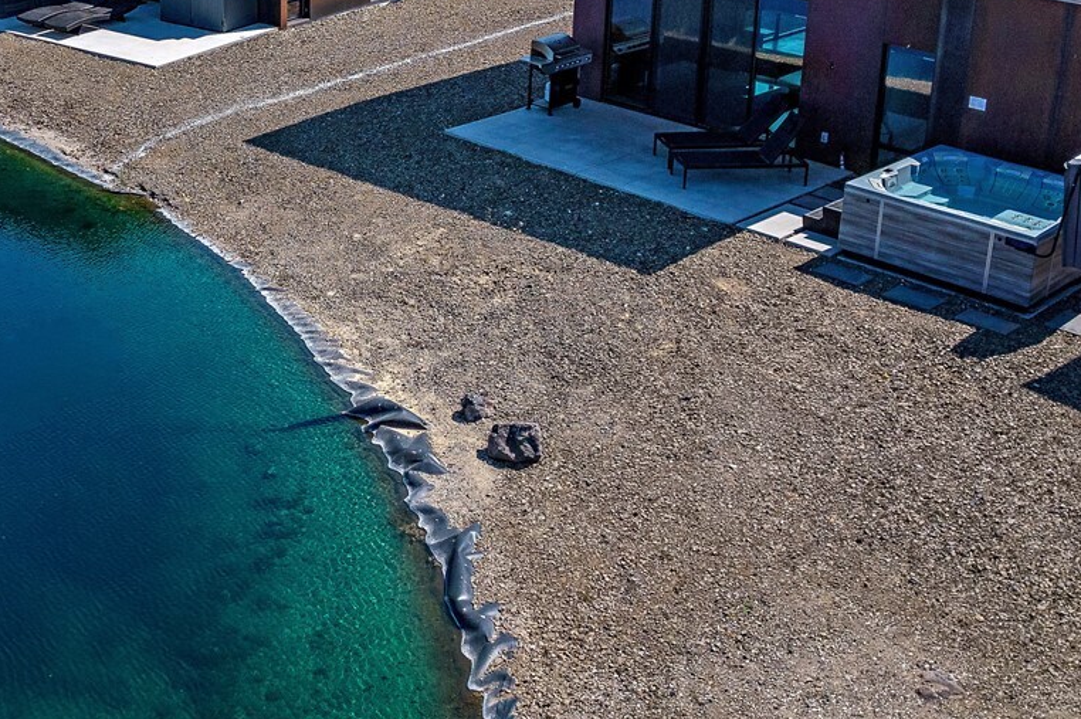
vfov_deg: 26.4
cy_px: 54
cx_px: 245
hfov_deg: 39.1
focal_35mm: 49
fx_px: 1470
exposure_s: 1/4000
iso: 100
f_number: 2.8
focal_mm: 8.38
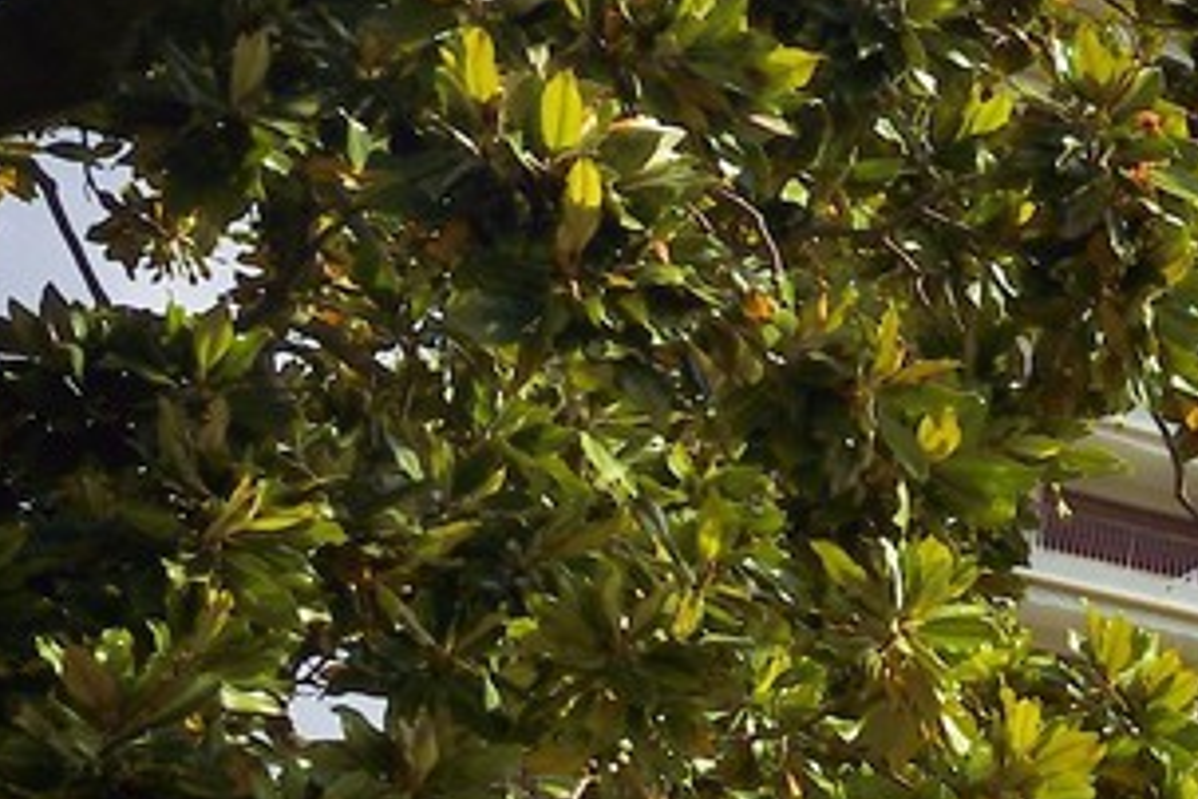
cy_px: 1234
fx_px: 3860
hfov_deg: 12.7
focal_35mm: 116
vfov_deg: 11.3
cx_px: 3048
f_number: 18
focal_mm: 22
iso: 400
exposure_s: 1/400
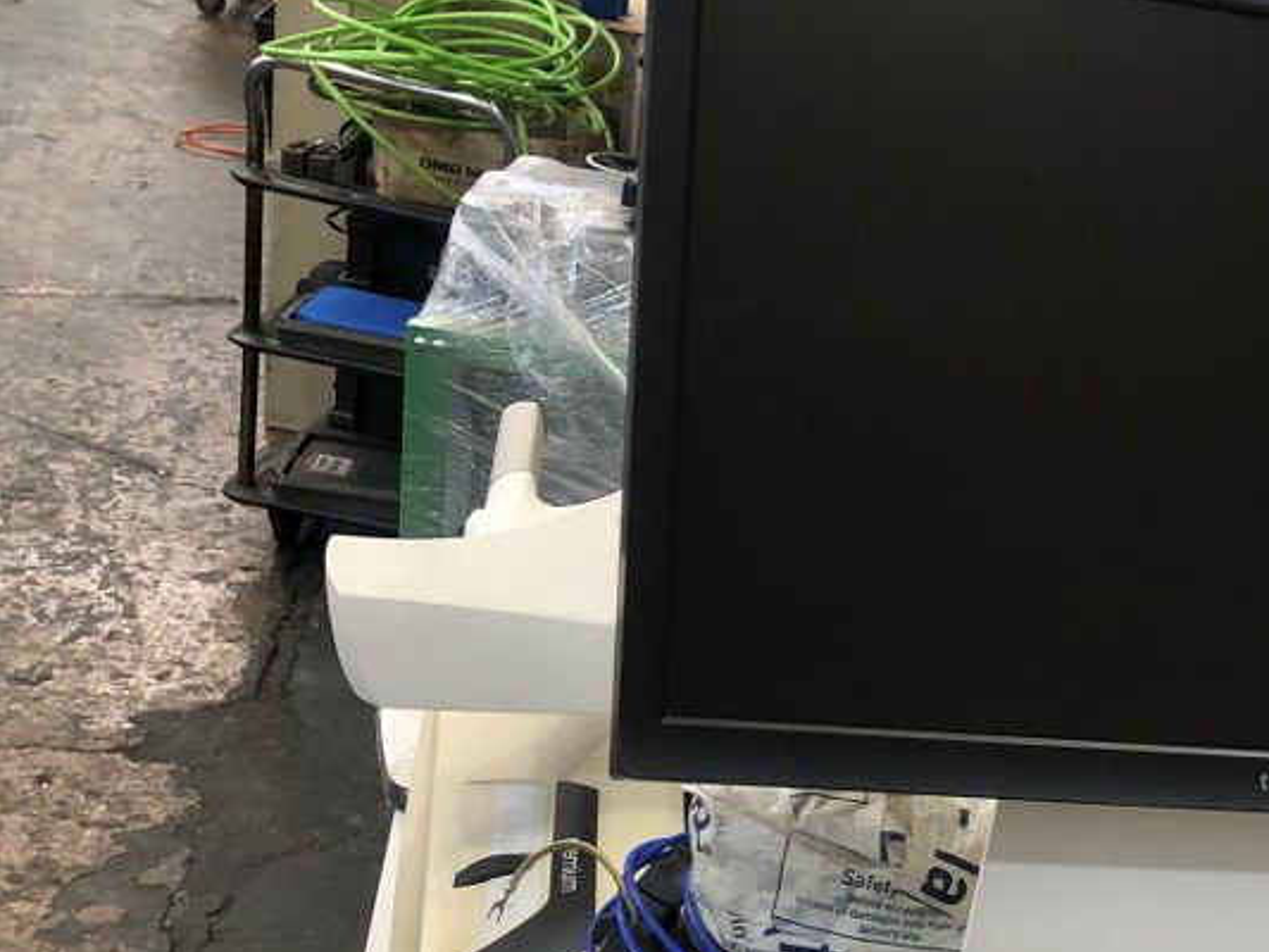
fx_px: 2310
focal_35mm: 63
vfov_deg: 22.8
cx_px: 1309
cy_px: 838
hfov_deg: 28.5
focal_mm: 4
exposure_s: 1/17
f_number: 1.8
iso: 40
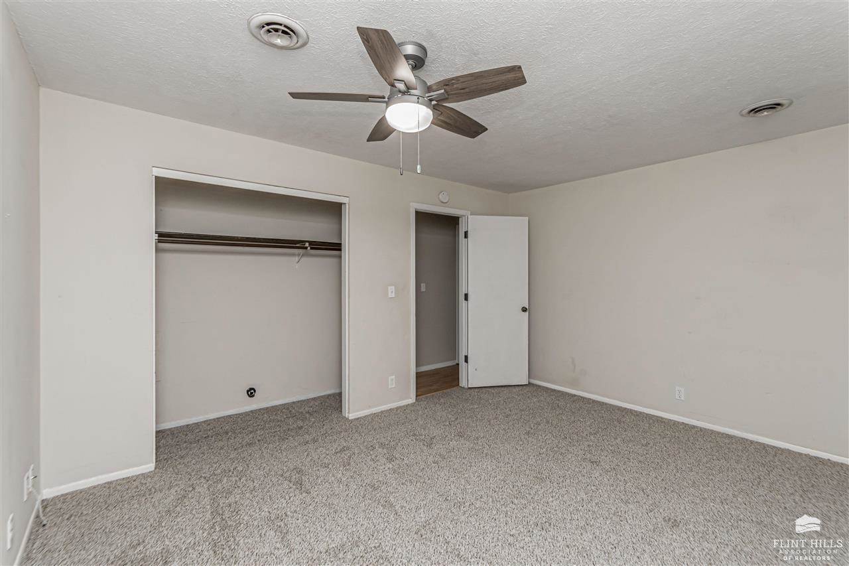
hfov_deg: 100.4
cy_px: 283
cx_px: 424
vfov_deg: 77.3
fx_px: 354
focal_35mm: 15
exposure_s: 1/60
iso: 640
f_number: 13
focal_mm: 10
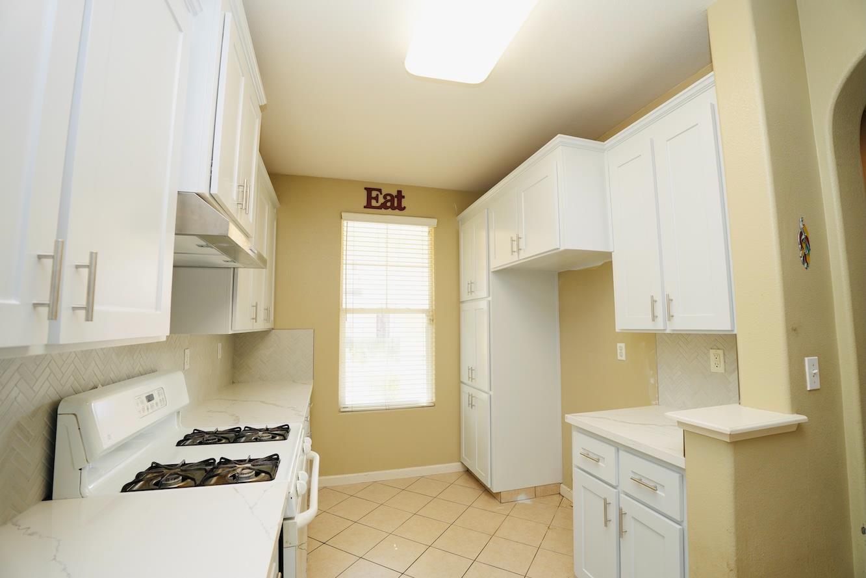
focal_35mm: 15
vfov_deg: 77.3
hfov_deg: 100.4
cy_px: 289
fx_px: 361
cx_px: 433
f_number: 2.8
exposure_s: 1/60
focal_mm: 10
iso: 160
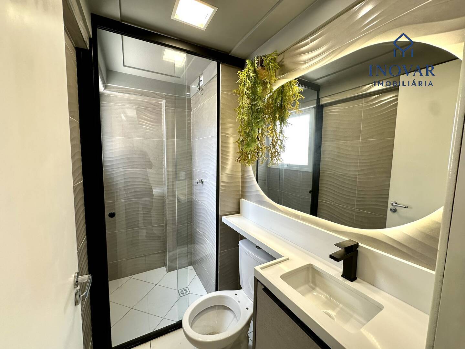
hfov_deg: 102.1
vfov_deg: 85.7
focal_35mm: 14
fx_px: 188
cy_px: 174
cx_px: 232
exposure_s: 1/99
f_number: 2.2
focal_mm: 2.22
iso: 80
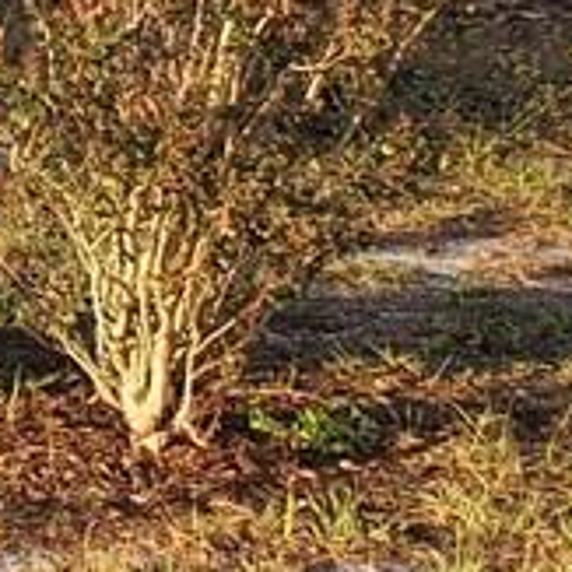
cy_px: -263
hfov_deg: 7.5
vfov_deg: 7.6
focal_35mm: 225
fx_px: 4206
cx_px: -498
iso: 50
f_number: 2.4
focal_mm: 4.3
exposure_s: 1/375
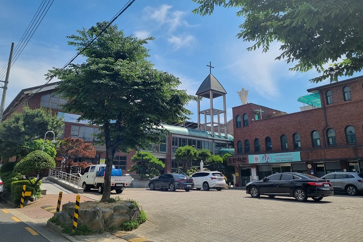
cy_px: 108
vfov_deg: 46.3
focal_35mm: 28
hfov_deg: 65.5
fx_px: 282
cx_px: 179
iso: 50
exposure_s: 1/3328
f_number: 1.8
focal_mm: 5.4
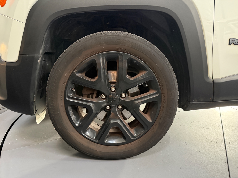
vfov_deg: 56.8
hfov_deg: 71.6
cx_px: 119
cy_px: 89
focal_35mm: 24
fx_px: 165
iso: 800
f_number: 1.78
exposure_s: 1/33
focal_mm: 6.76
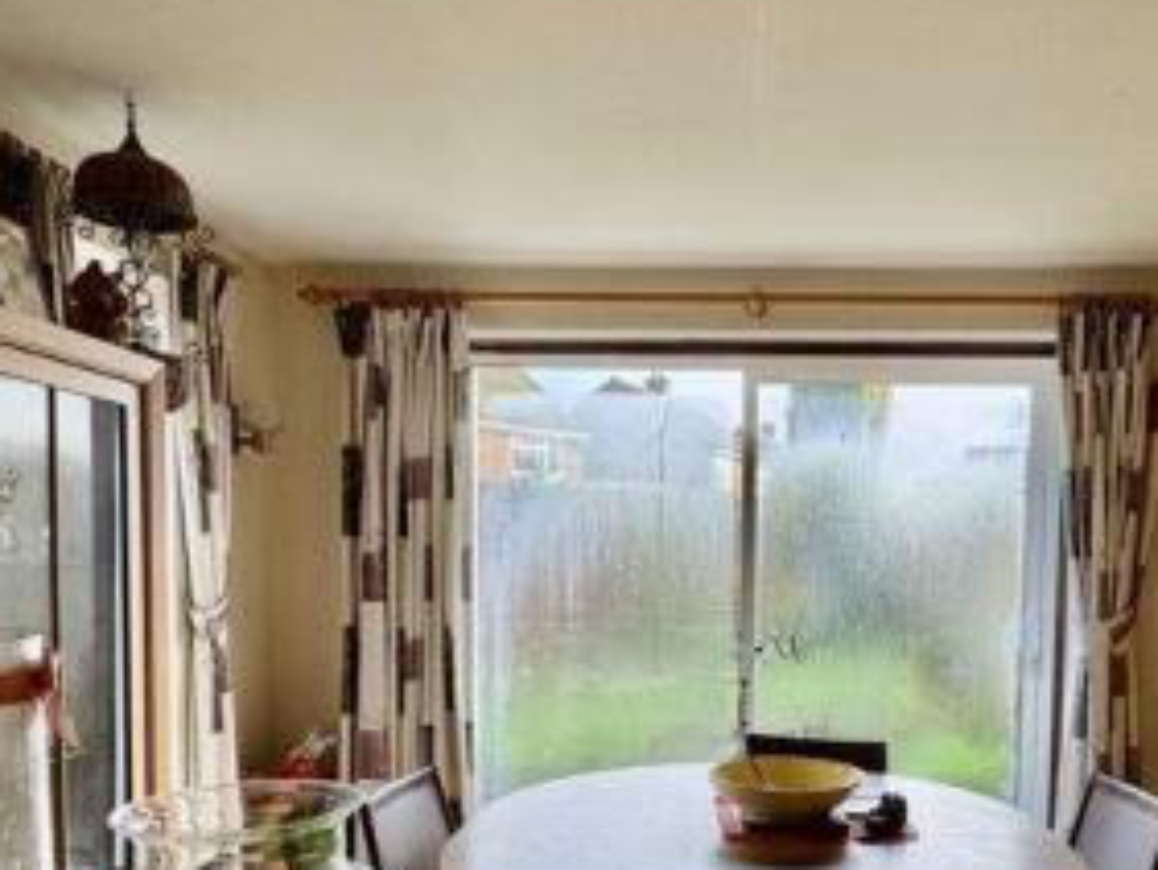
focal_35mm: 29
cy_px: 641
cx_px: 723
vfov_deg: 46.7
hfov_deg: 60.8
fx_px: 971
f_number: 2.2
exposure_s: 1/99
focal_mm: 2.22
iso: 64
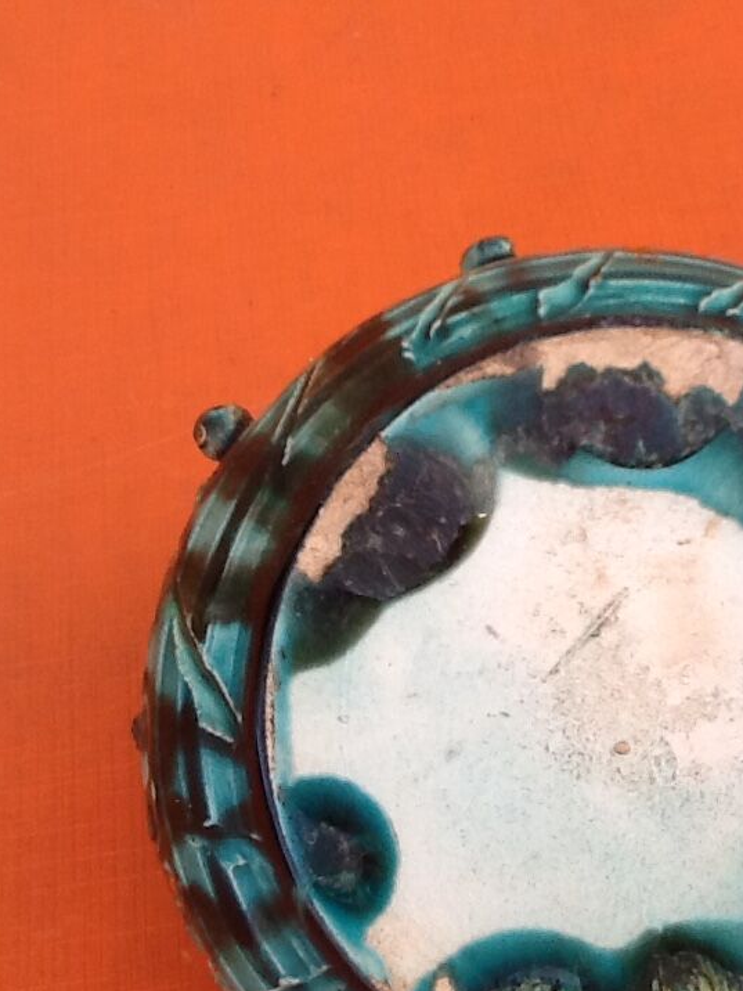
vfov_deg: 32.7
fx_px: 1689
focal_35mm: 59
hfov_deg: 24.6
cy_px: 497
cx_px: 547
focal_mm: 2.03
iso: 40
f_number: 2.4
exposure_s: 1/315
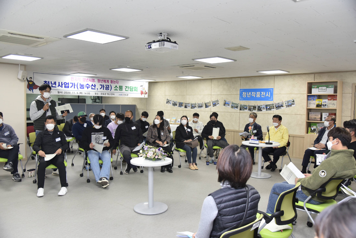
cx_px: 178
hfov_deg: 61.9
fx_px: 297
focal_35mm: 30
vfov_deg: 43.6
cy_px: 119
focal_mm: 30
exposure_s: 1/125
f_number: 4.5
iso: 800
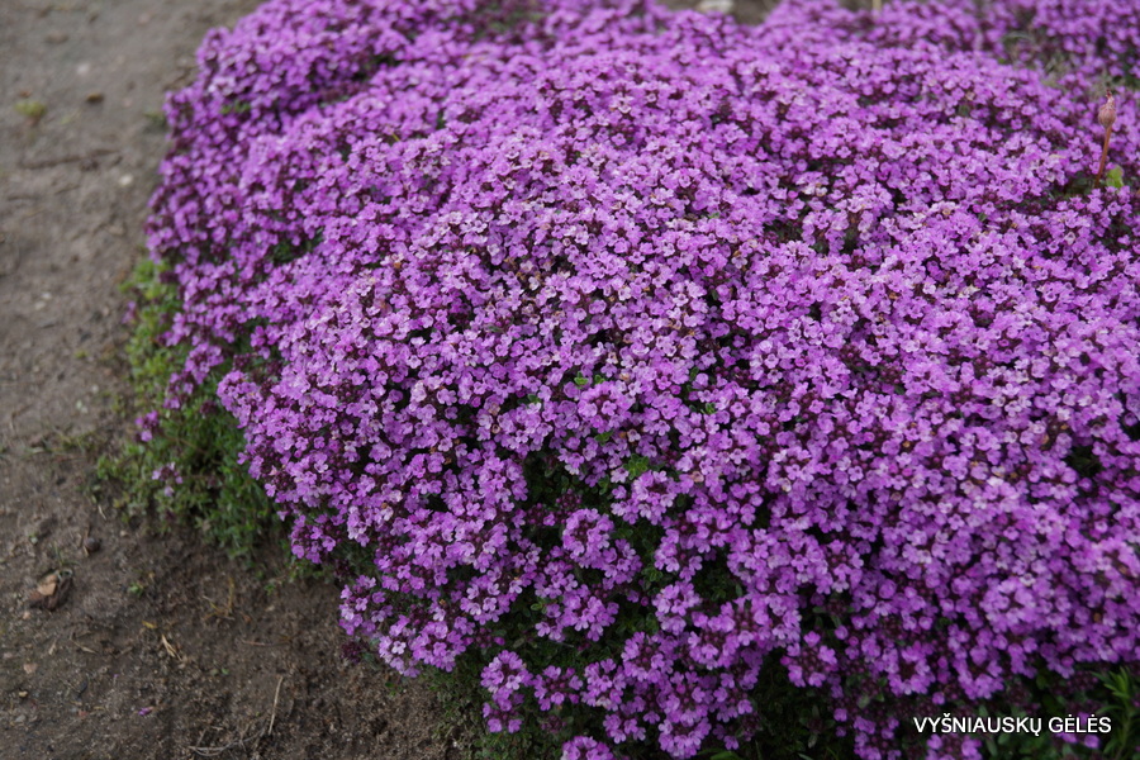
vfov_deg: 25.8
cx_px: 570
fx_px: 1662
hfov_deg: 37.9
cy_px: 380
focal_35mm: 52
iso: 100
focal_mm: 35
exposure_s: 1/160
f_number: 4.5
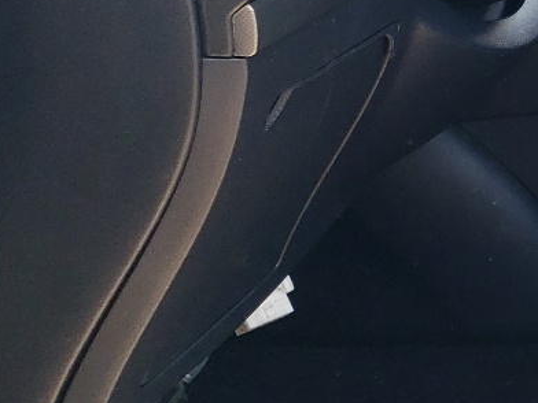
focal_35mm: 106
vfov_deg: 13.7
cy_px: -42
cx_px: 1044
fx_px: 1647
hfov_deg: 15.3
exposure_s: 1/370
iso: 50
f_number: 1.5
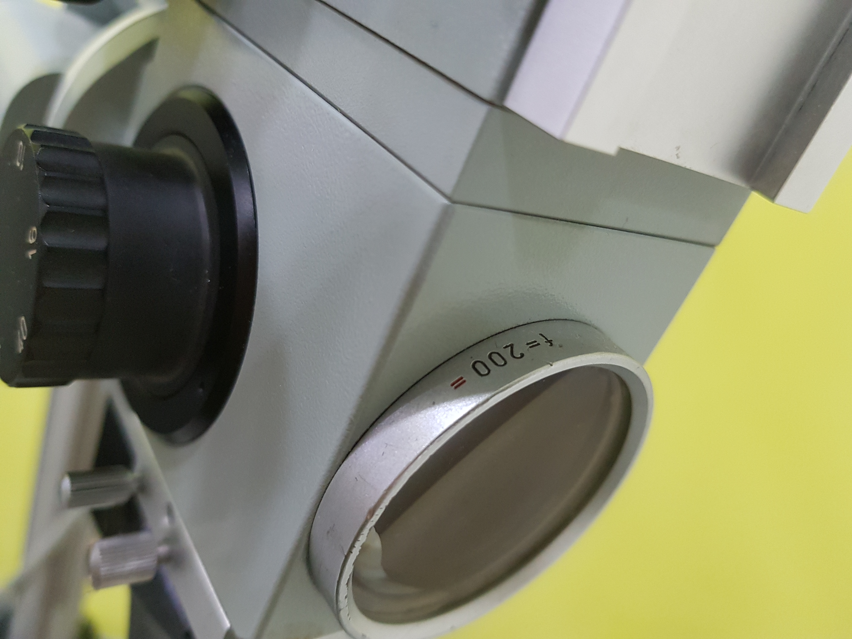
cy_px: 320
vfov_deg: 53.1
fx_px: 640
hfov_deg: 67.3
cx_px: 426
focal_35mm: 26
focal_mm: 4.2
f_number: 1.7
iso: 250
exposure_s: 1/25
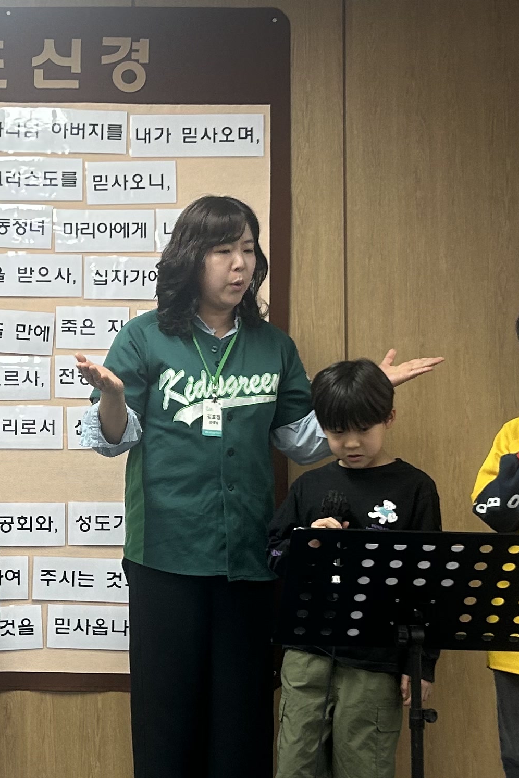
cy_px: 387
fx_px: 1579
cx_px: 65
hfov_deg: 18.4
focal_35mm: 73
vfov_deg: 27.7
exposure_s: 1/60
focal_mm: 5.7
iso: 80
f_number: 1.5
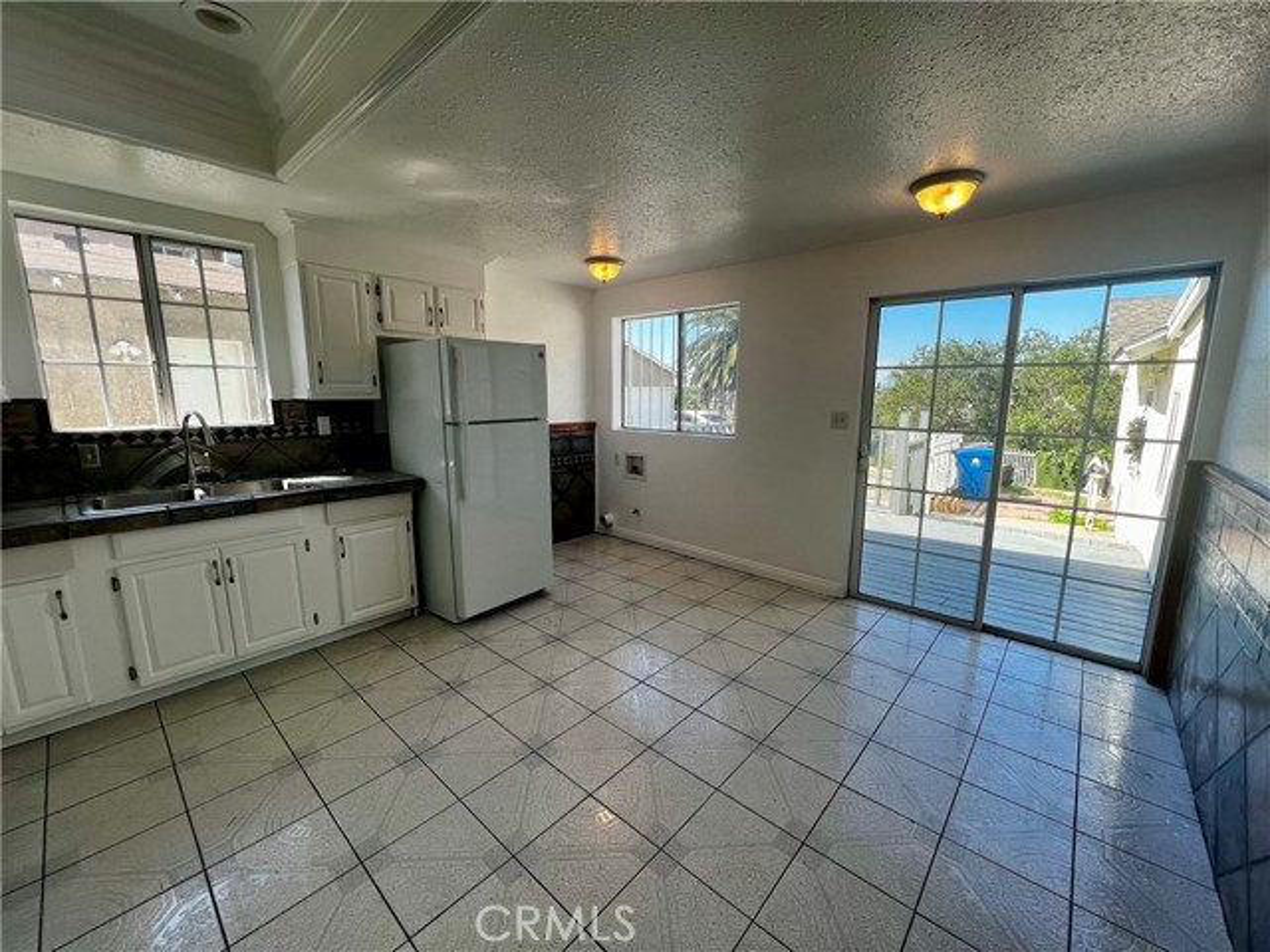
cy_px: 476
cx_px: 635
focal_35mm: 13
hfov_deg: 106.2
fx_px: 477
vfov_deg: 89.9
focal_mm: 1.57
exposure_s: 1/191
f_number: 1.8
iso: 32
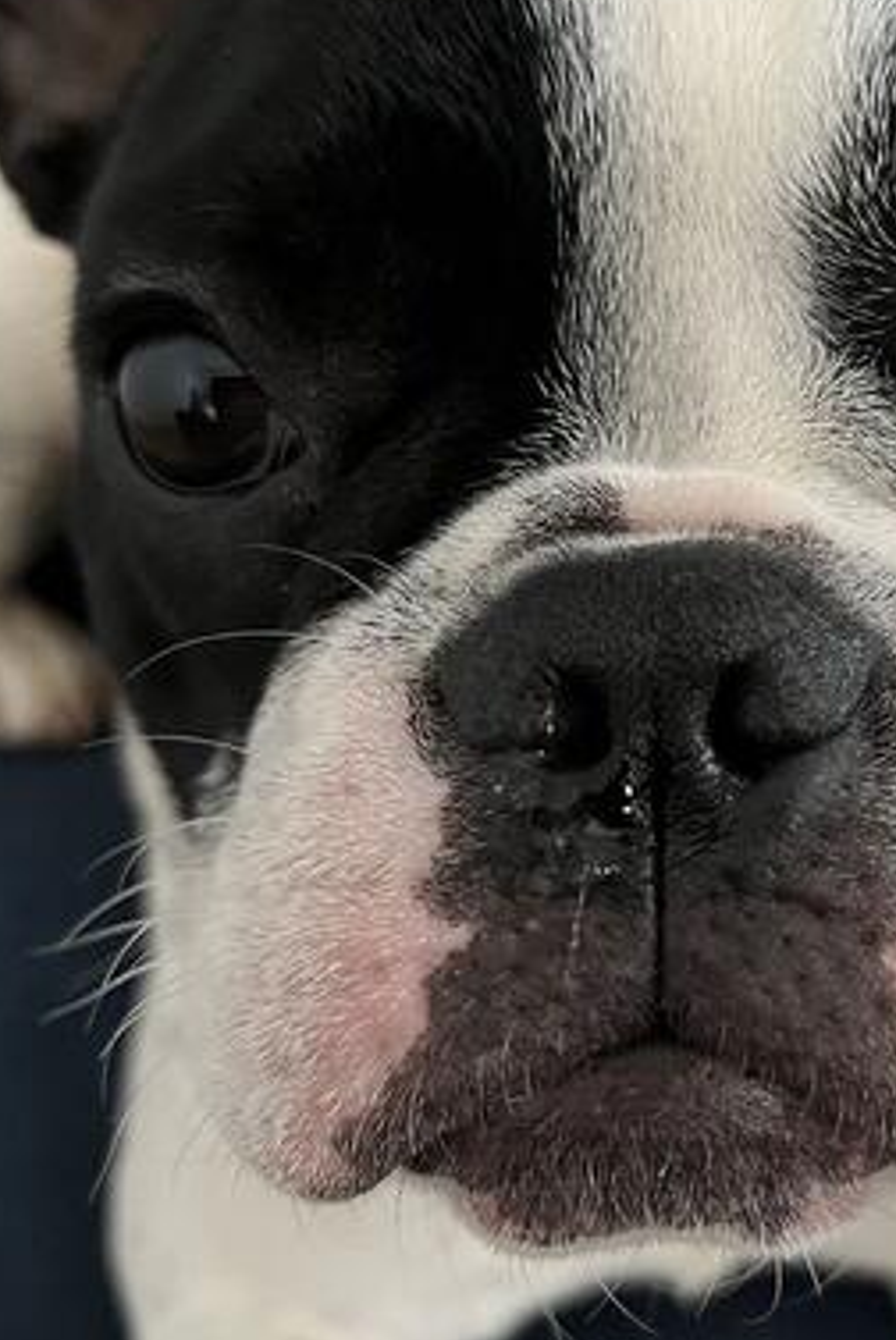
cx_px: 661
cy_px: 672
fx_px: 1602
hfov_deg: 30.8
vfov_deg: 45.4
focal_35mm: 43
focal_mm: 5.1
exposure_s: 1/31
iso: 640
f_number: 1.6
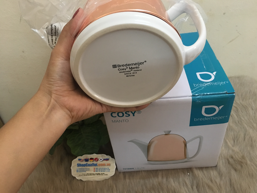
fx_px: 215
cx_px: 128
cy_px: 96
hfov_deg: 61.7
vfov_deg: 48.2
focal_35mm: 29
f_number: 2.2
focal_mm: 4.15
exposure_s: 1/17
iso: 100
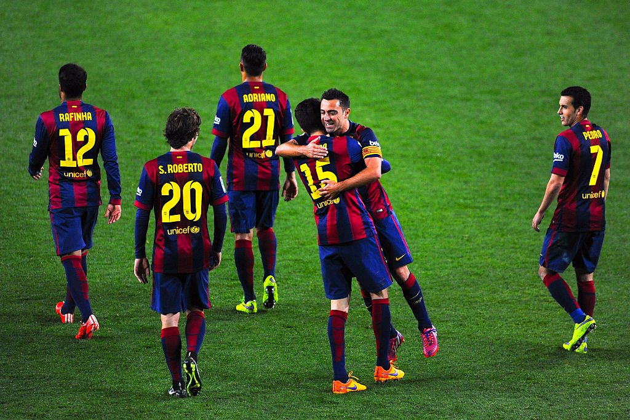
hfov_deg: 5.2
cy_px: 210
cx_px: 315
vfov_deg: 3.4
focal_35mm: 400
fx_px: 6997
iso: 2000
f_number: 2.8
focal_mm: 400
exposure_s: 1/1600
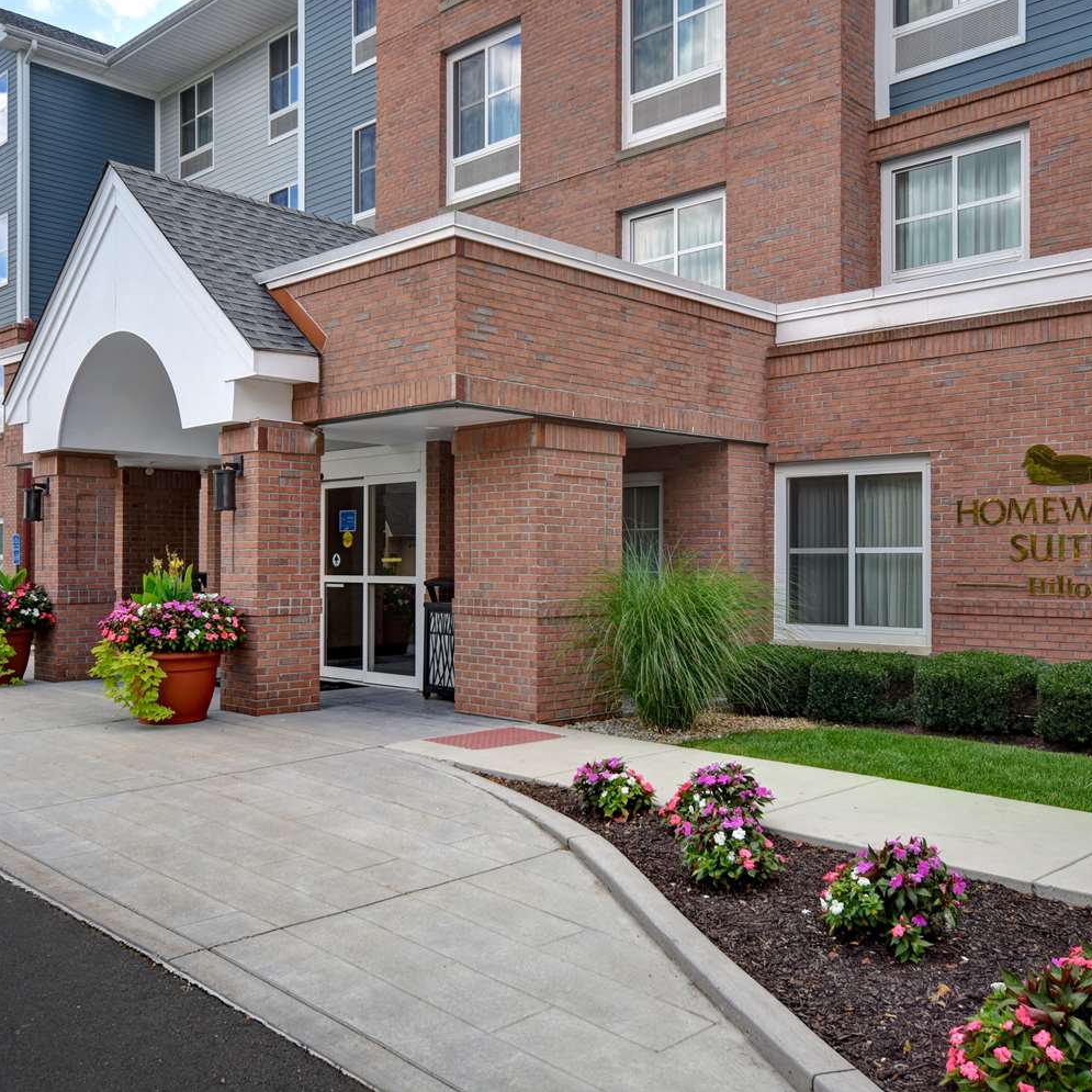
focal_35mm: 33
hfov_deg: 50.2
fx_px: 1165
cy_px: 545
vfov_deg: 50.2
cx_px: 575
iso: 250
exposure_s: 1/500
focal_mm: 17
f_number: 6.3
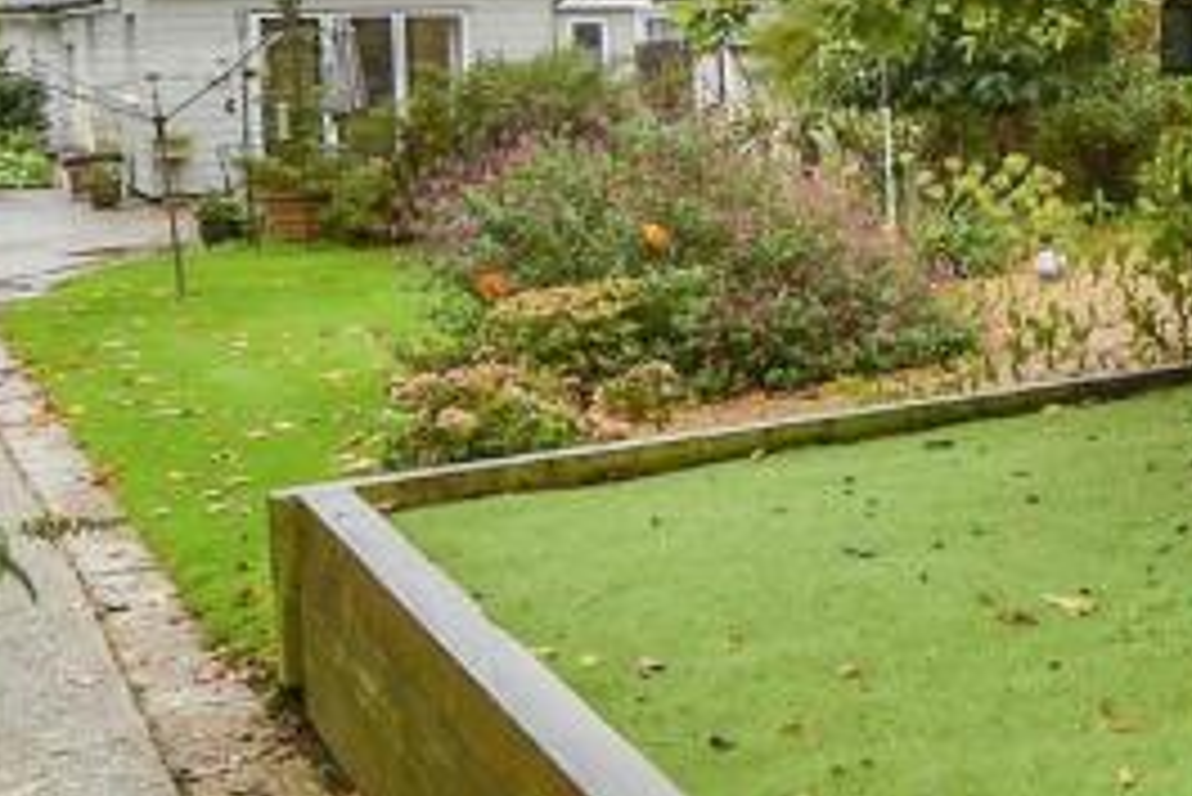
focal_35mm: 58
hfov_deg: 29.2
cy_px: 34
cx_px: 1471
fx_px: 1921
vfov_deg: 22.6
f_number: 8
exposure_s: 1/100
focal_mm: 10
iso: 250
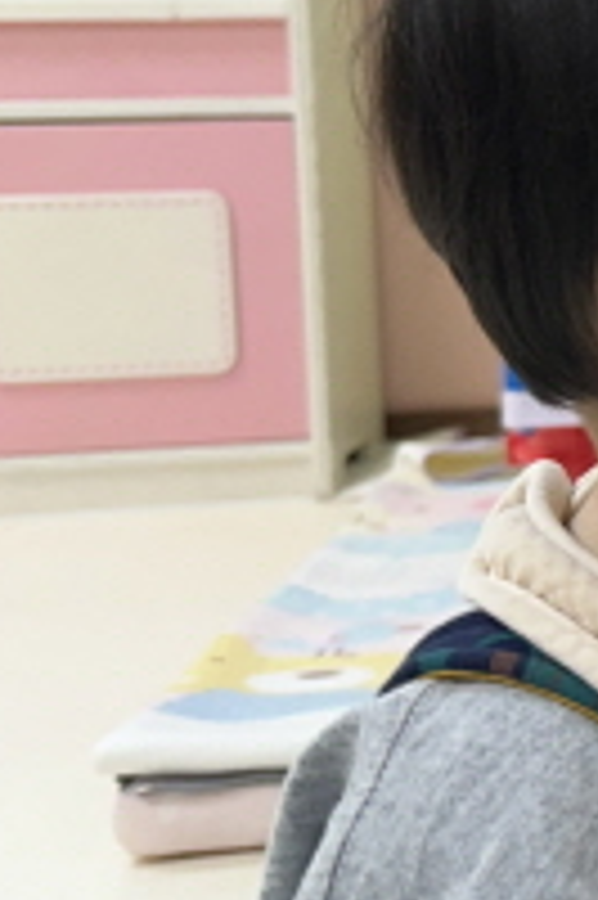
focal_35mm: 90
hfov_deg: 11.5
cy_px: 230
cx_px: 1587
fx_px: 2246
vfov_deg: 22.4
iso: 125
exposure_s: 1/120
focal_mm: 6.86
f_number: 1.78
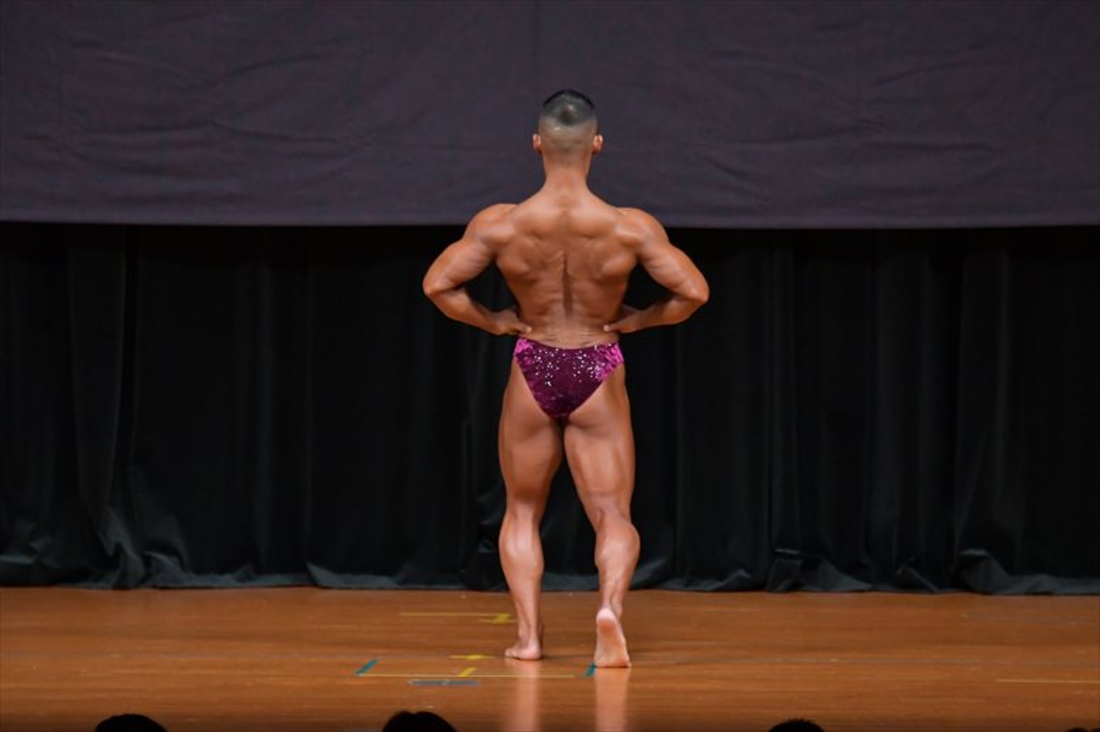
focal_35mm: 285
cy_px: 366
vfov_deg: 4.8
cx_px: 550
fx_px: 8704
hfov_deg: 7.2
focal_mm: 190
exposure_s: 1/400
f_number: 5.6
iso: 4000
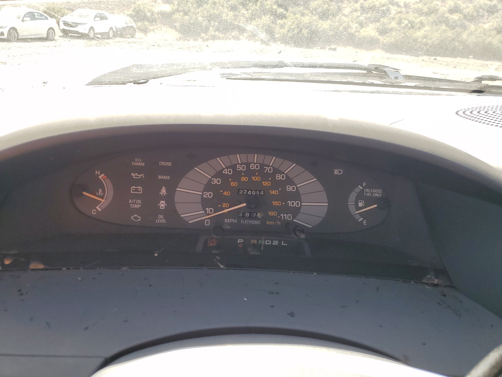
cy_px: 188
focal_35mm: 26
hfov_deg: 67.3
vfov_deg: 53.1
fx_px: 377
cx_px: 251
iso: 50
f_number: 1.5
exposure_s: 1/417
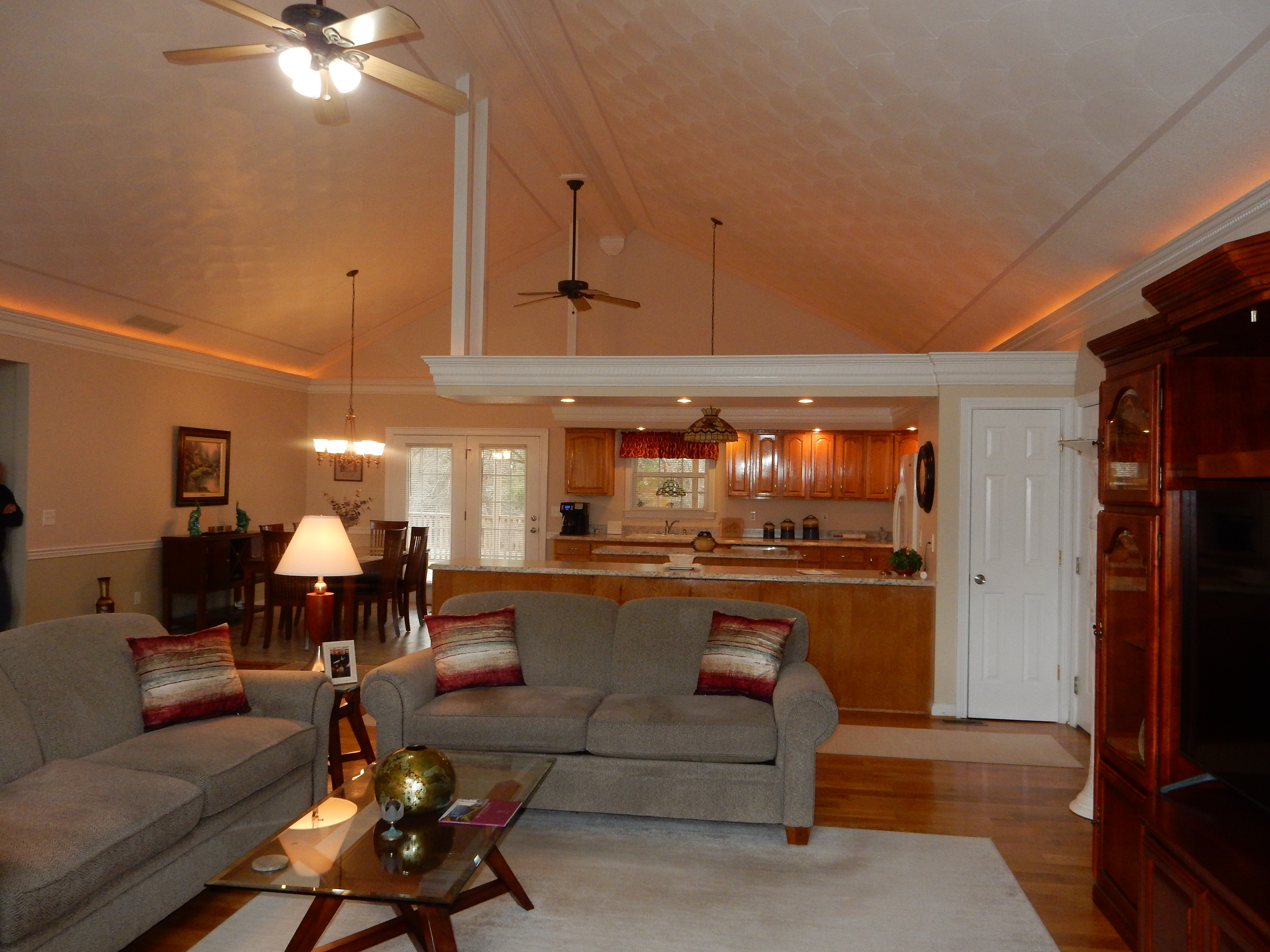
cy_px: 476
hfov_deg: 69.4
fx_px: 917
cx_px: 635
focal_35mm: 25
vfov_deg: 54.9
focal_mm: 4.5
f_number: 3.7
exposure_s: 1/60
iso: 280
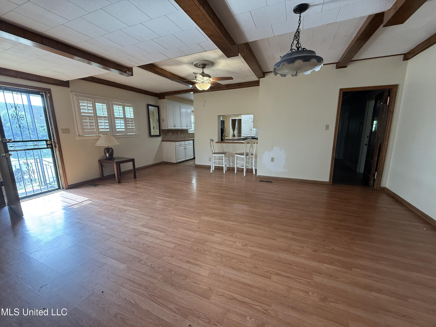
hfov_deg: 102.1
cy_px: 164
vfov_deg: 85.7
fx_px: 176
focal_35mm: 14
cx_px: 218
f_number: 2.2
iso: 200
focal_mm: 2.22
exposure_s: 1/60
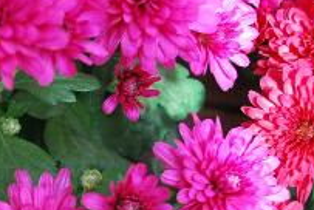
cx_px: 53
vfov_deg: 19.2
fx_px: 620
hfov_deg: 27.7
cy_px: 116
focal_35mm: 71
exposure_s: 1/60
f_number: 4.5
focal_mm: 24
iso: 200
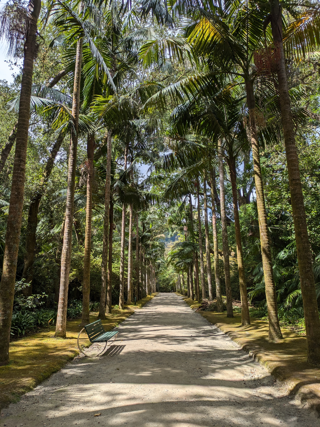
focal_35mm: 25
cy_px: 214
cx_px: 160
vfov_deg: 69.4
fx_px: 308
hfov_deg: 54.9
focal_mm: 5.43
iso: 43
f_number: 1.89
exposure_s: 1/1616
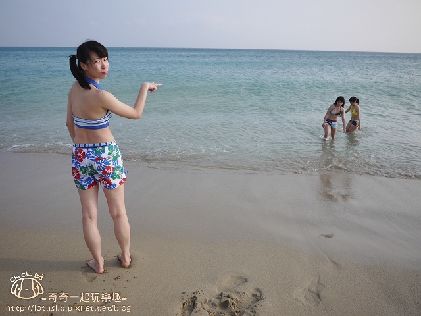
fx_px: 341
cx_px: 210
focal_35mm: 28
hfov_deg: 63.4
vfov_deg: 49.7
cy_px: 158
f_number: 3.5
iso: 100
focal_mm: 14
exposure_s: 1/2000
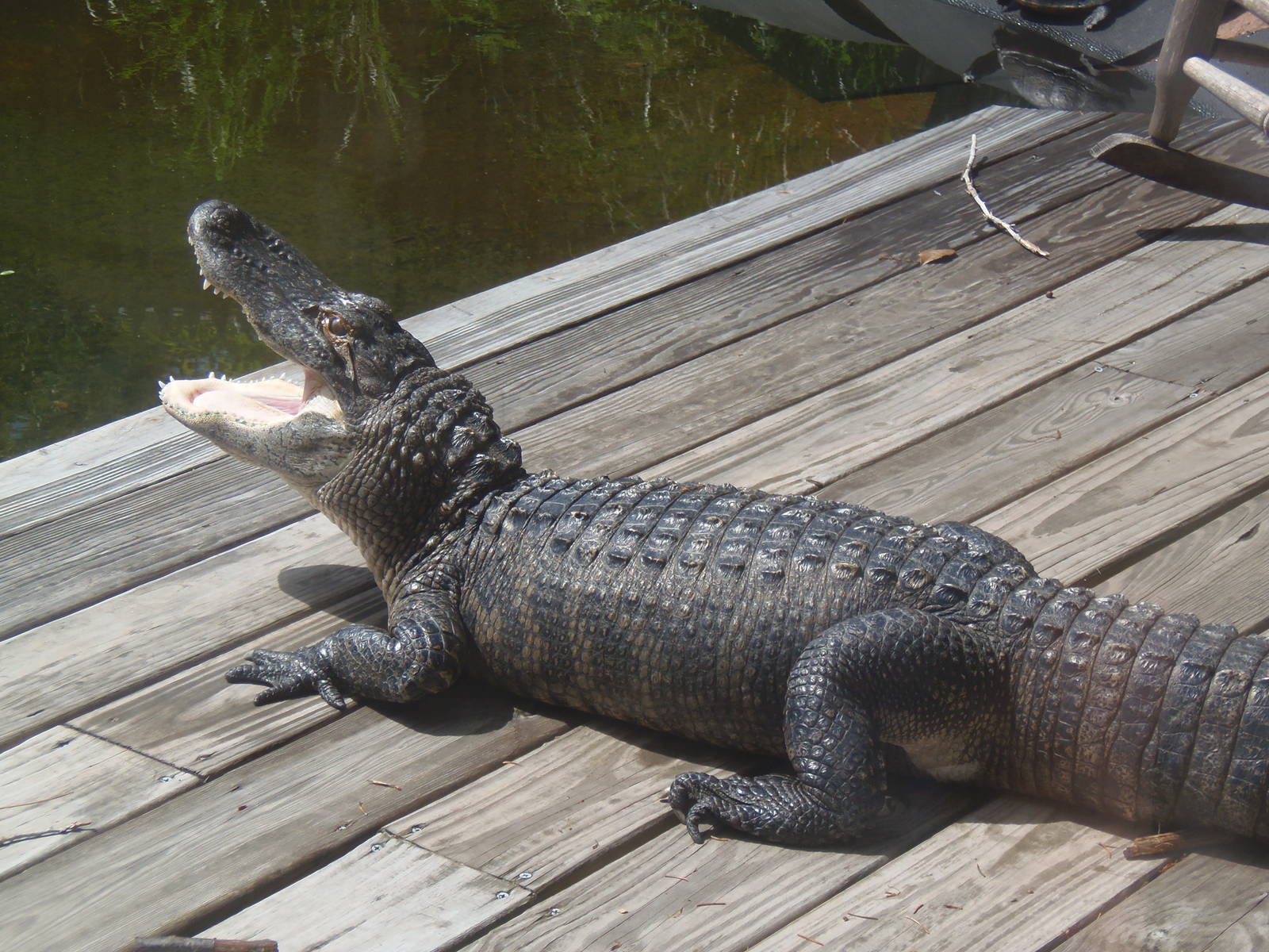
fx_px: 3189
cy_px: 476
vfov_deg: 17.0
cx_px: 634
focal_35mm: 87
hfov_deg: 22.5
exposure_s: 1/400
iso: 64
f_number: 4.3
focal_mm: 16.2
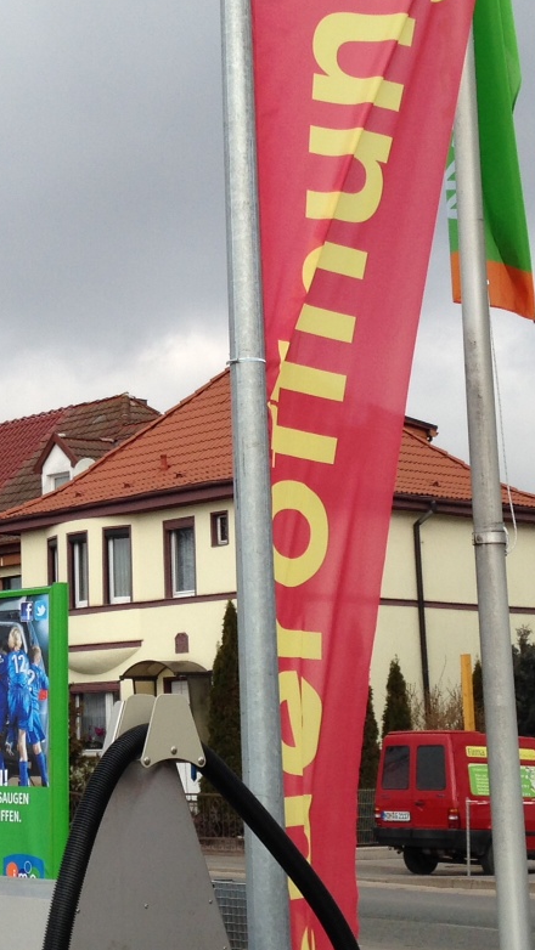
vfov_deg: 28.2
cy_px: 477
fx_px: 1891
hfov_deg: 15.7
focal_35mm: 75
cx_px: -28
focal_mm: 4.12
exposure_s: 1/1022
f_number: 2.4
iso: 50
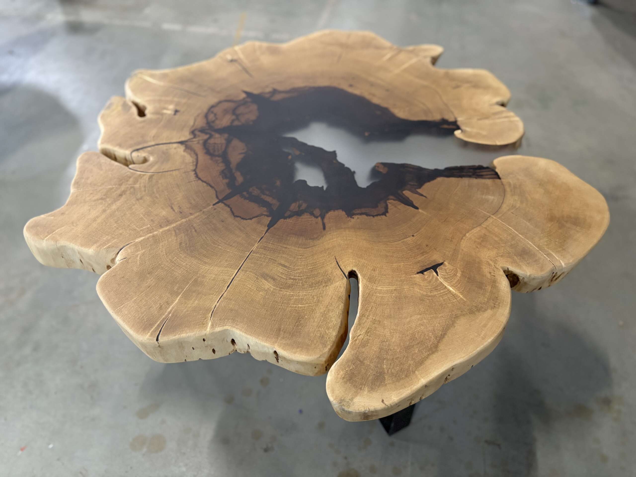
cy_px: 238
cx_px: 318
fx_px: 478
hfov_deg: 67.3
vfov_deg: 53.1
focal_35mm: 26
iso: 500
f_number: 1.6
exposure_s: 1/33
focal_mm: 5.96
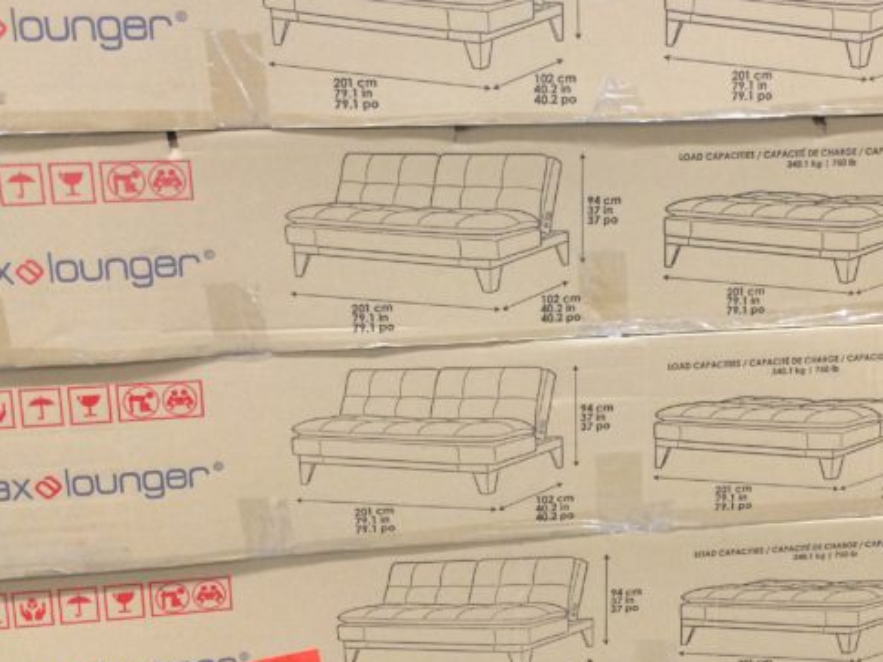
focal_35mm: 46
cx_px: 564
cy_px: 306
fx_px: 1173
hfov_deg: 40.9
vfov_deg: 31.5
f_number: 2.2
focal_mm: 4.15
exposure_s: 1/30
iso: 200
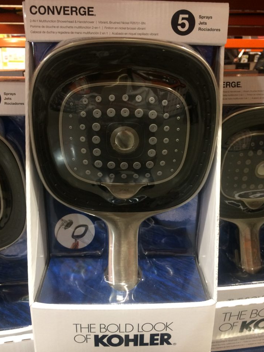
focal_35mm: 31
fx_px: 315
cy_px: 176
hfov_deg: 45.4
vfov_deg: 58.4
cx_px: 133
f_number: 2.2
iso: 125
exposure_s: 1/30
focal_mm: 4.15
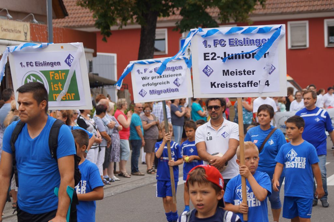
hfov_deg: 24.6
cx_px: 167
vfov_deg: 16.5
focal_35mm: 82
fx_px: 765
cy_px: 111
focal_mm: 55
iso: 100
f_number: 4.5
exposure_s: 1/320
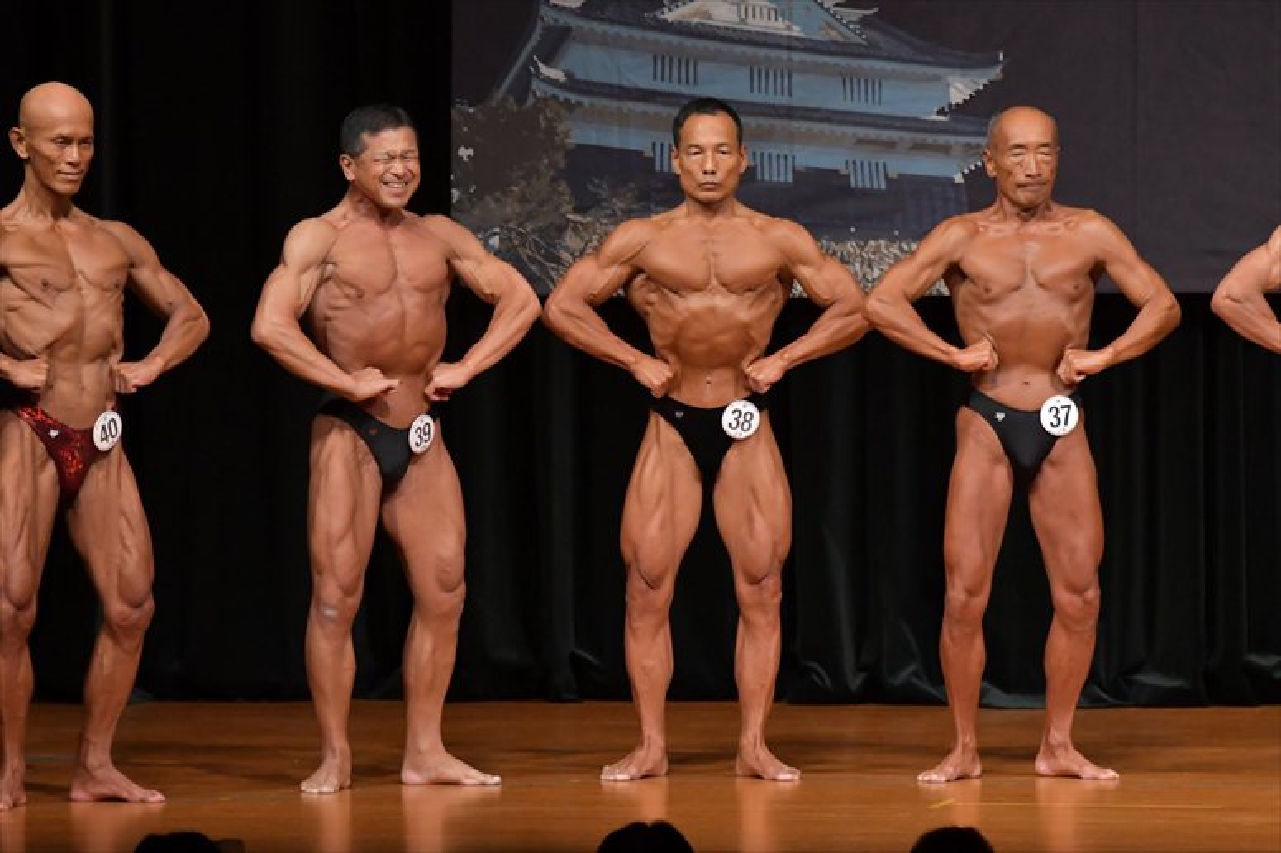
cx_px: 640
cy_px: 426
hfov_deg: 7.2
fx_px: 10136
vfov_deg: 4.8
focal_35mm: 285
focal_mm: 190
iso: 5000
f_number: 5.6
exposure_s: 1/400
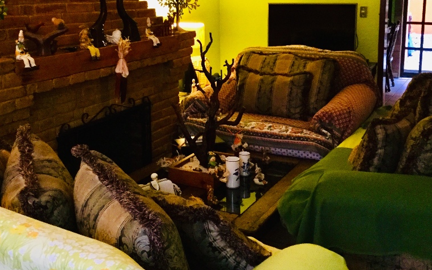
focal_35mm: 46
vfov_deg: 27.8
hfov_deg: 43.5
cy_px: 86
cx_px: 222
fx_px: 541
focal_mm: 3.3
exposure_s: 1/15
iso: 250
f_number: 2.4
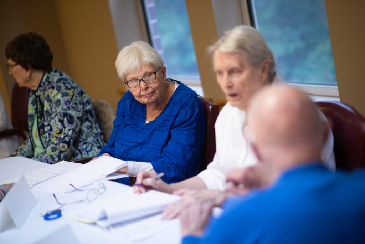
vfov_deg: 16.1
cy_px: 122
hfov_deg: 23.9
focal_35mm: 85
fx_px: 862
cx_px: 182
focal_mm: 85
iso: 800
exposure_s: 1/500
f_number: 2
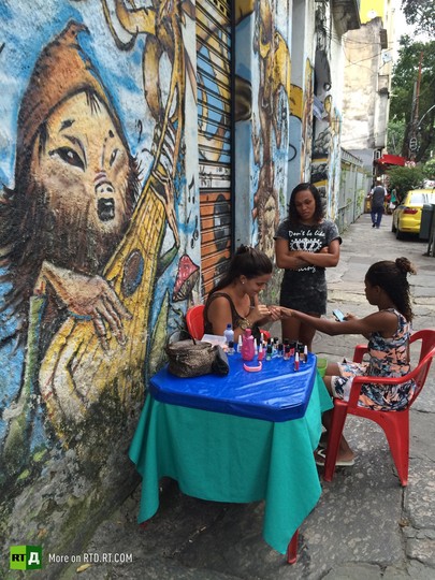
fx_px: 486
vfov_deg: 61.7
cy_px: 290
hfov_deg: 48.2
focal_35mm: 29
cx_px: 218
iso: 40
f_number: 2.2
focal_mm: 4.15
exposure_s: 1/40
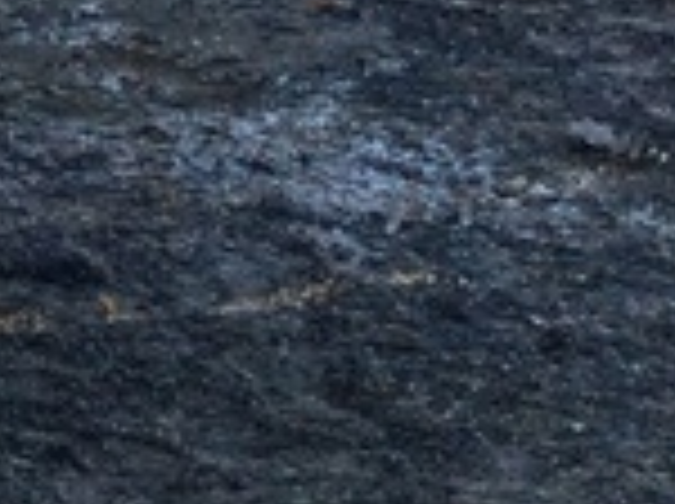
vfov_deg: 6.7
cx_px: -1541
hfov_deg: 7.5
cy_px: -90
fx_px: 4303
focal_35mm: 221
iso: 32
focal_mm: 3.3
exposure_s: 1/100
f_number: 2.4
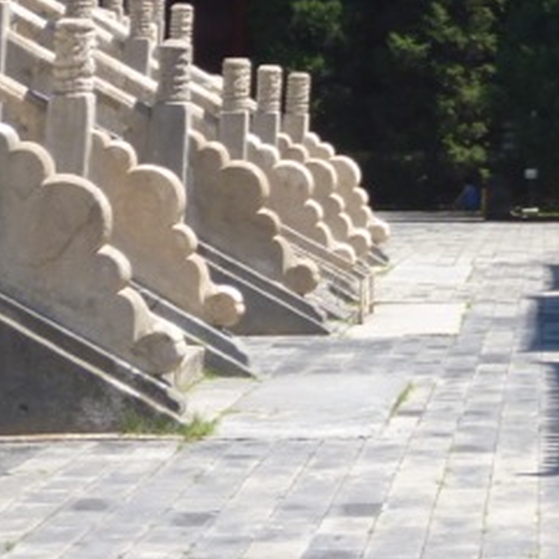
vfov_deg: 11.0
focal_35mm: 154
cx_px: 1067
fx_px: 2814
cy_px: -211
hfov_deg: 10.5
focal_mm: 7.3
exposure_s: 1/500
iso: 100
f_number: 3.7
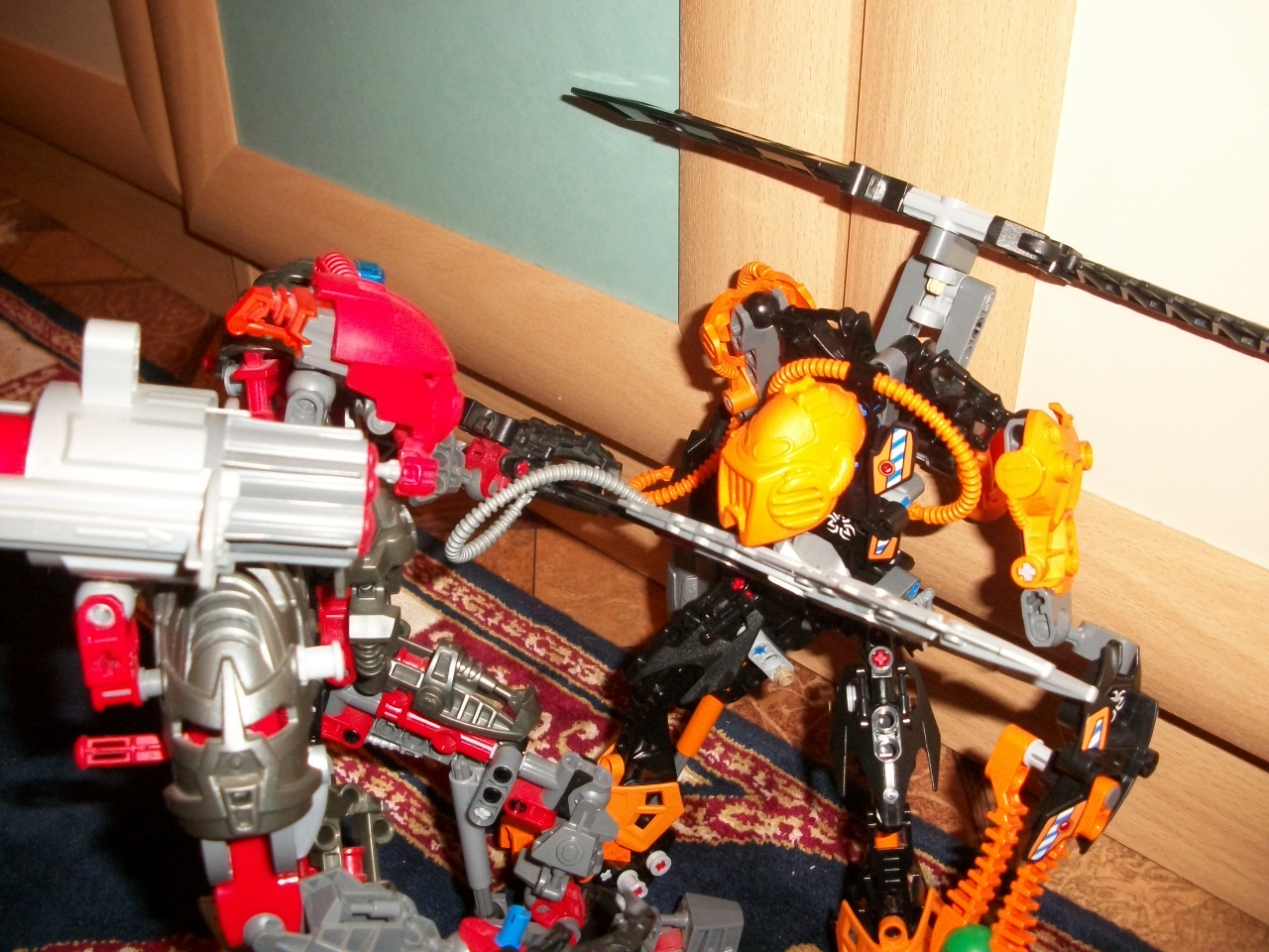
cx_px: 634
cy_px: 476
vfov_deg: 40.7
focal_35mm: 35
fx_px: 1283
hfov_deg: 52.6
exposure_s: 1/60
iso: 250
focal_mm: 6.3
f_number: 3.1
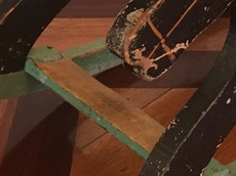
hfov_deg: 19.2
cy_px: -18
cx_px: 199
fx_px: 688
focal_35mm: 101
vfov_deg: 14.3
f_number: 2.2
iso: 200
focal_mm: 4.15
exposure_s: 1/25
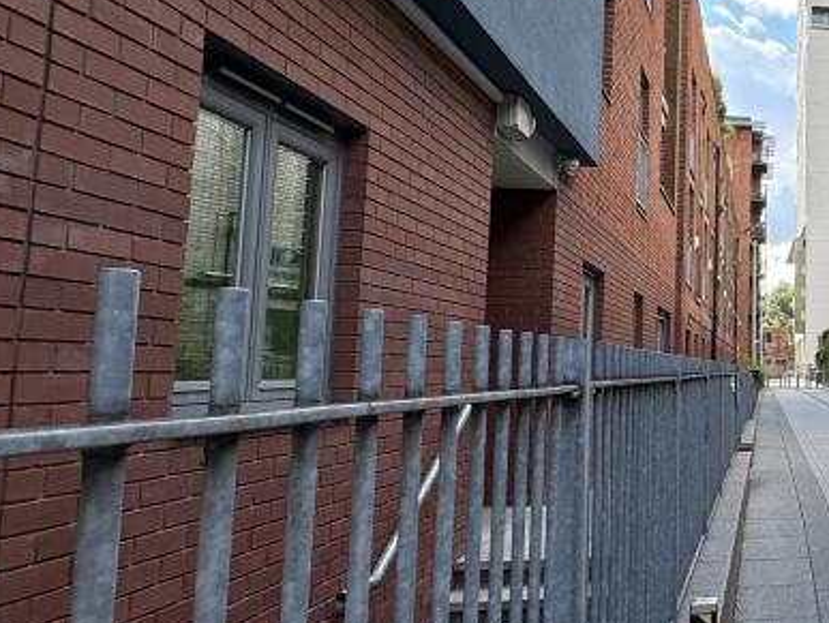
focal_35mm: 37
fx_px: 887
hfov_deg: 39.7
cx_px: 934
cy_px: 276
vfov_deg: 38.7
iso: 40
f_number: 2.2
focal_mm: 2.22
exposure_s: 1/202
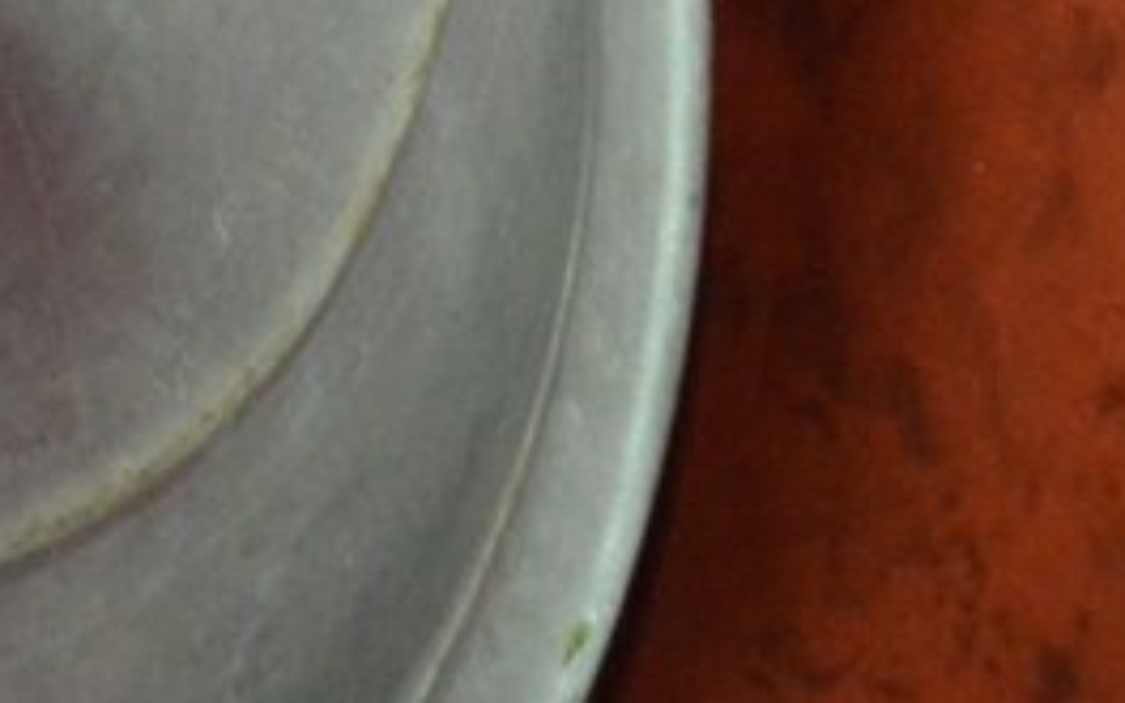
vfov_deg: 3.5
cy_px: -741
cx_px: 938
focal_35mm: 371
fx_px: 11375
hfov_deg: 5.7
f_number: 5.3
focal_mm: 40
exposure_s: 1/60
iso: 1800
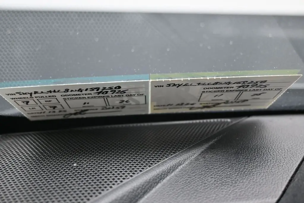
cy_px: 102
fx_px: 317
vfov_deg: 35.5
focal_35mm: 38
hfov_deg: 51.3
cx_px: 152
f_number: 4.2
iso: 720
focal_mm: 25
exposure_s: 1/125
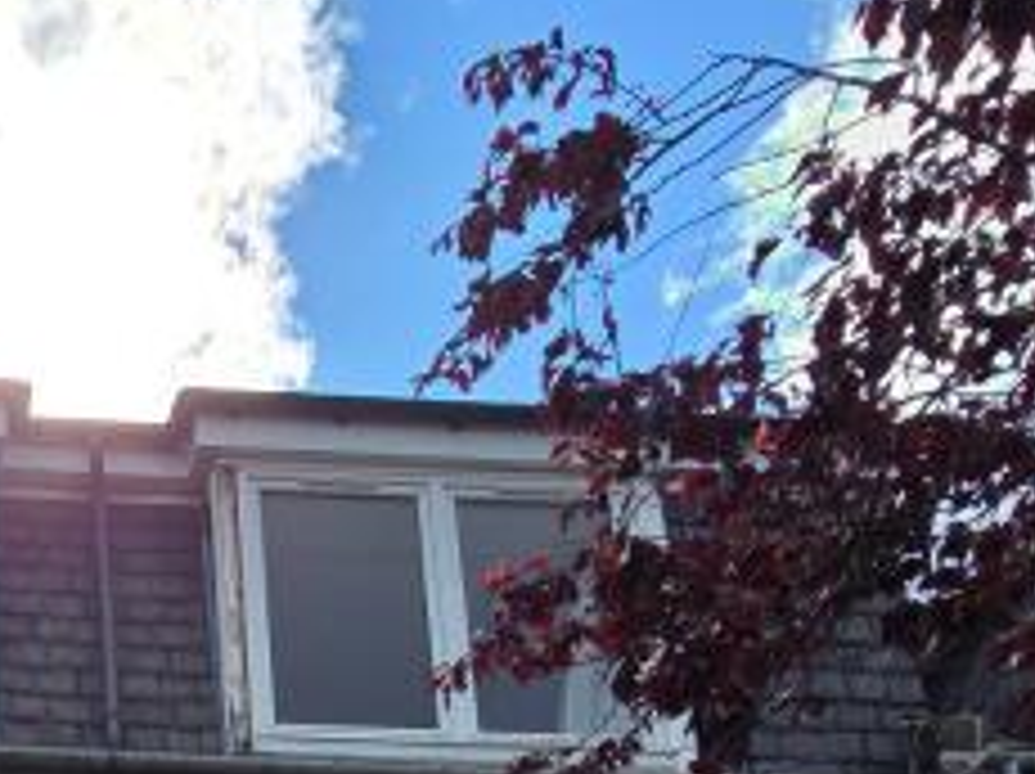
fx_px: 1732
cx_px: -99
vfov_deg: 19.7
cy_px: 1336
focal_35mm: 58
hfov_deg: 29.9
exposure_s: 1/2664
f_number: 2.2
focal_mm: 2.2
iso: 50
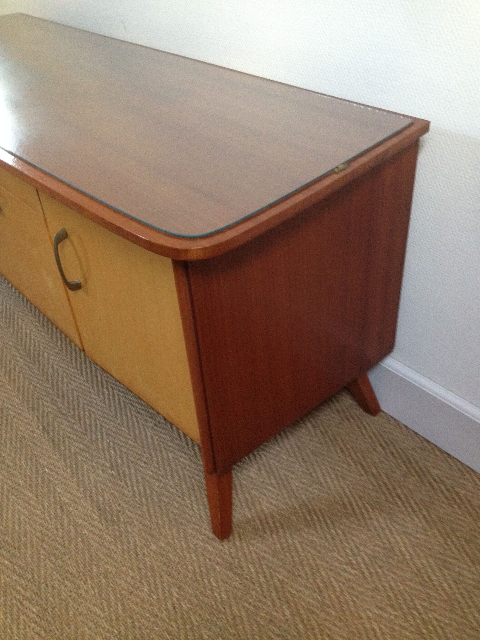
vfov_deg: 52.6
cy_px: 320
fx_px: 647
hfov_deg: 40.7
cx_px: 240
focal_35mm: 35
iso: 400
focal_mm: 4.28
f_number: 2.4
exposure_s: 1/17
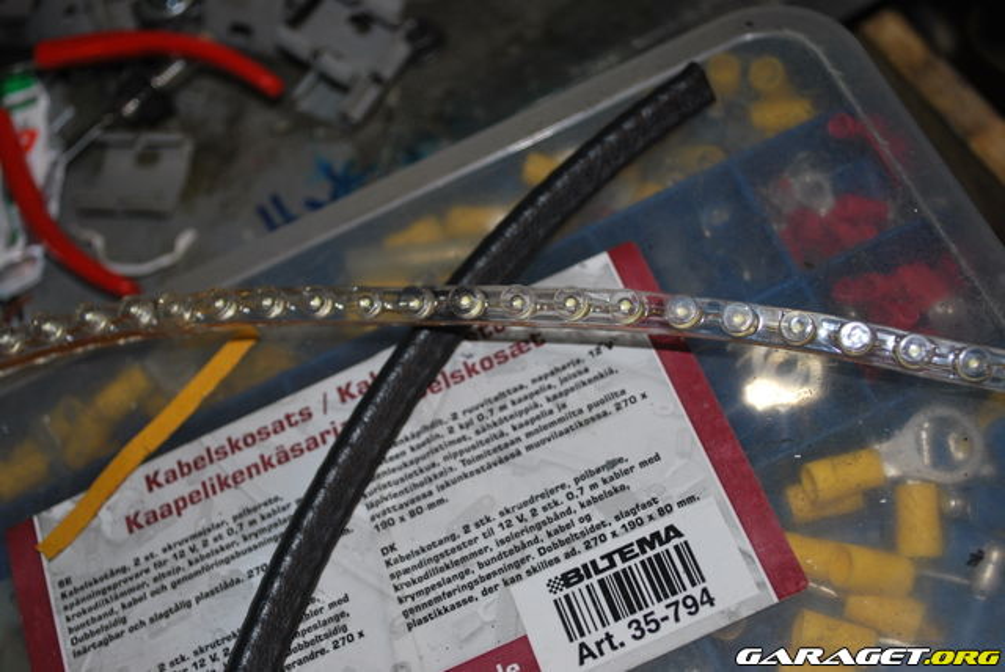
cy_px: 336
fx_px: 1509
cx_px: 502
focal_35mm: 54
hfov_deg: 36.8
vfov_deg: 25.1
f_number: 5.3
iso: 200
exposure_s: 1/60
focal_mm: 36
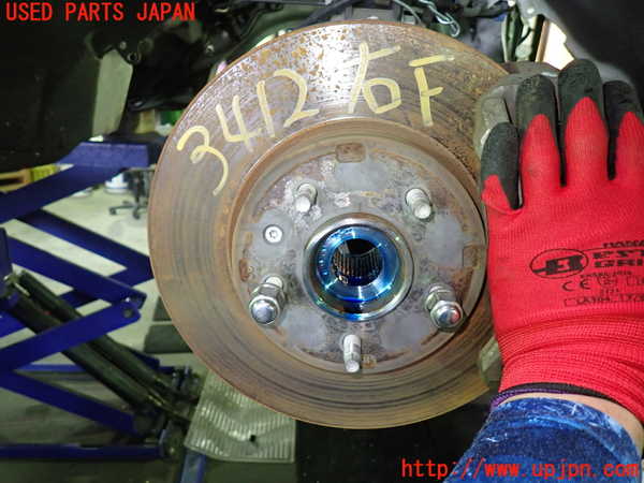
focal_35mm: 25
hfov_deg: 69.4
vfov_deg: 54.9
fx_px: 465
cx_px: 322
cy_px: 242
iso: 500
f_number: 2
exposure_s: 1/30
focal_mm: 4.5
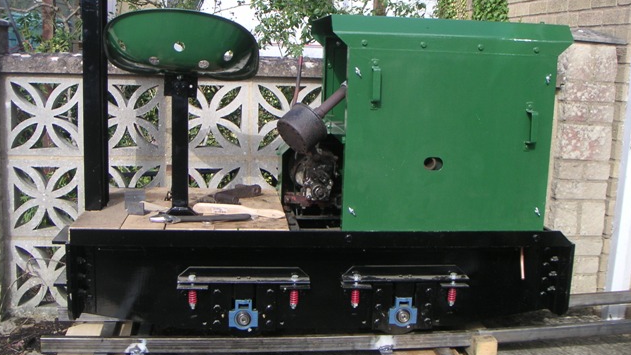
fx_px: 703
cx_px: 312
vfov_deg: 28.3
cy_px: 152
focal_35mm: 42
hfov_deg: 48.4
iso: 50
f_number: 2.8
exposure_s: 1/350
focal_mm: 6
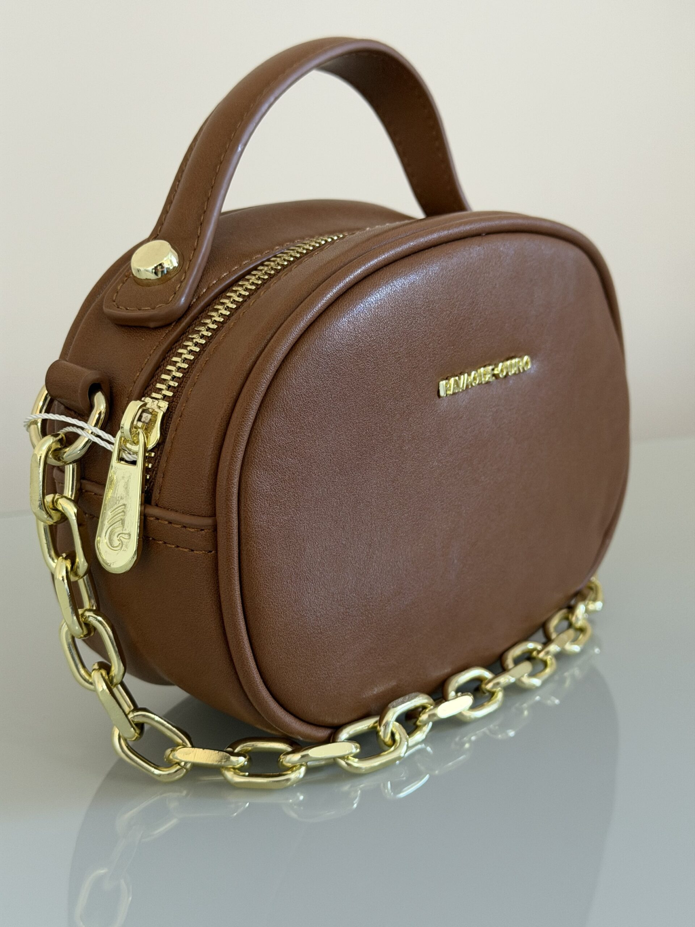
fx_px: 1285
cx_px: 348
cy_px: 464
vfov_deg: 39.7
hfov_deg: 30.3
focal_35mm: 48
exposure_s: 1/40
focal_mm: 6.76
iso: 250
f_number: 1.78
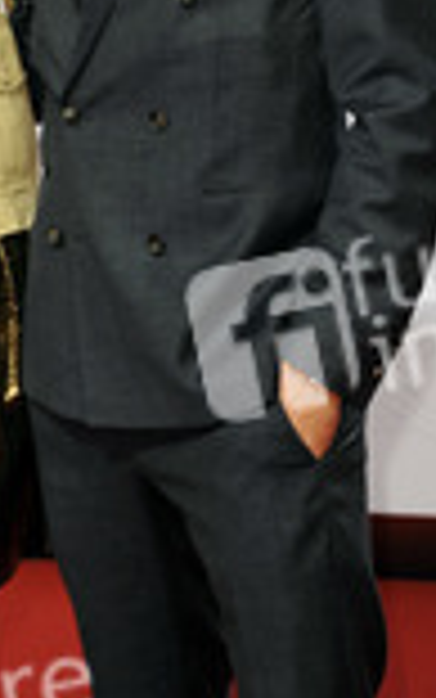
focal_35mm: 184
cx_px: 9
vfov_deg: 11.3
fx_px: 3495
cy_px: 90
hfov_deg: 7.1
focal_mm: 70
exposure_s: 1/125
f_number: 5.6
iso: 800
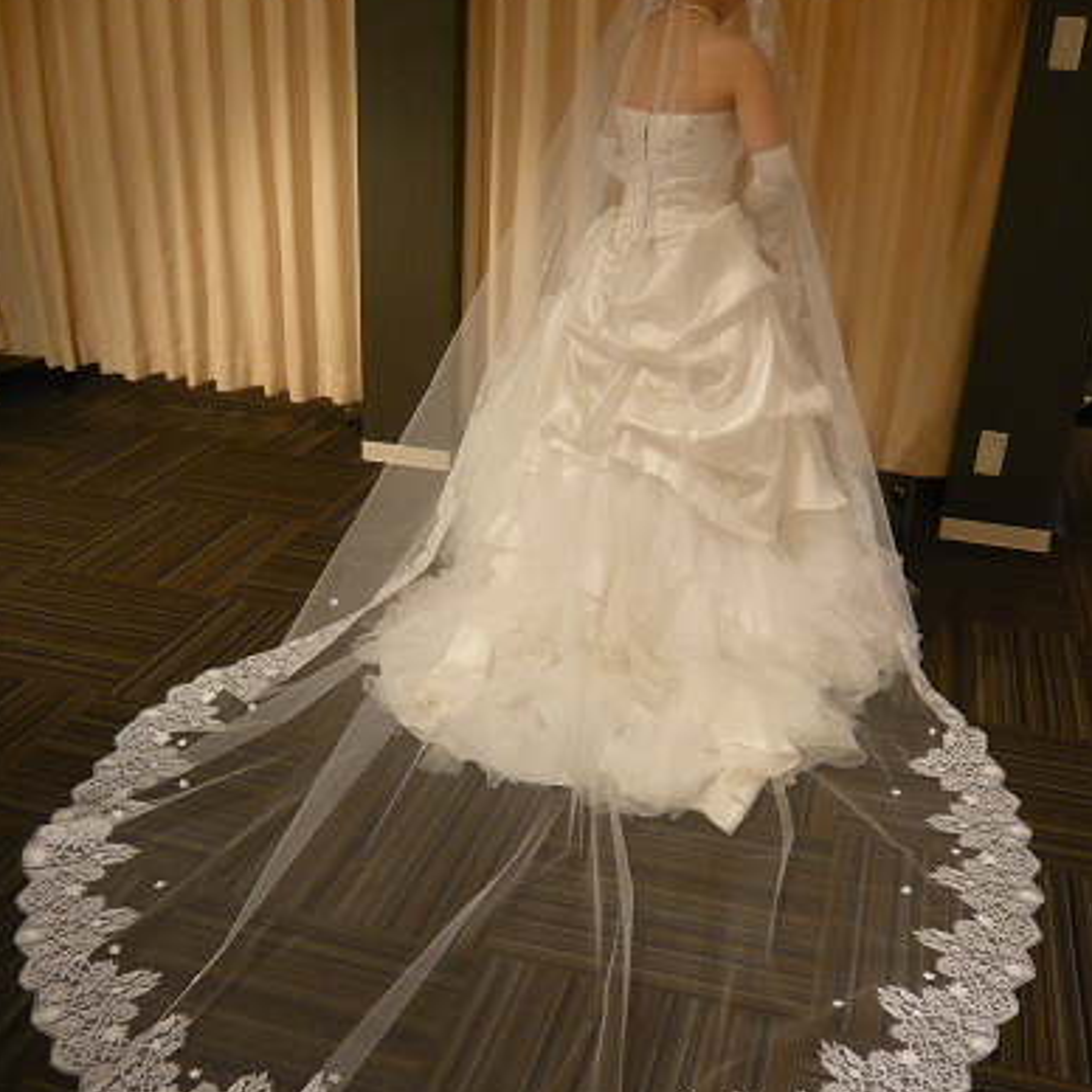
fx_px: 1213
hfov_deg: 48.4
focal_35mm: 34
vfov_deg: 48.3
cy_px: 618
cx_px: 540
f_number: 2.8
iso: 200
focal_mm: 4.6
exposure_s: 1/13
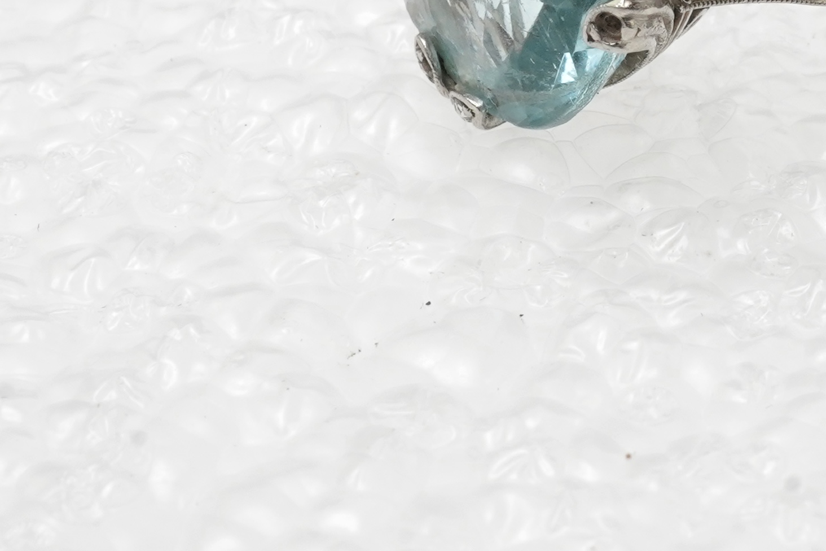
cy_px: -103
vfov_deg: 11.1
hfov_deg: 16.7
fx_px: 2776
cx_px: 754
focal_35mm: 121
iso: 800
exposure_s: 1/100
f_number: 18
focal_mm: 30
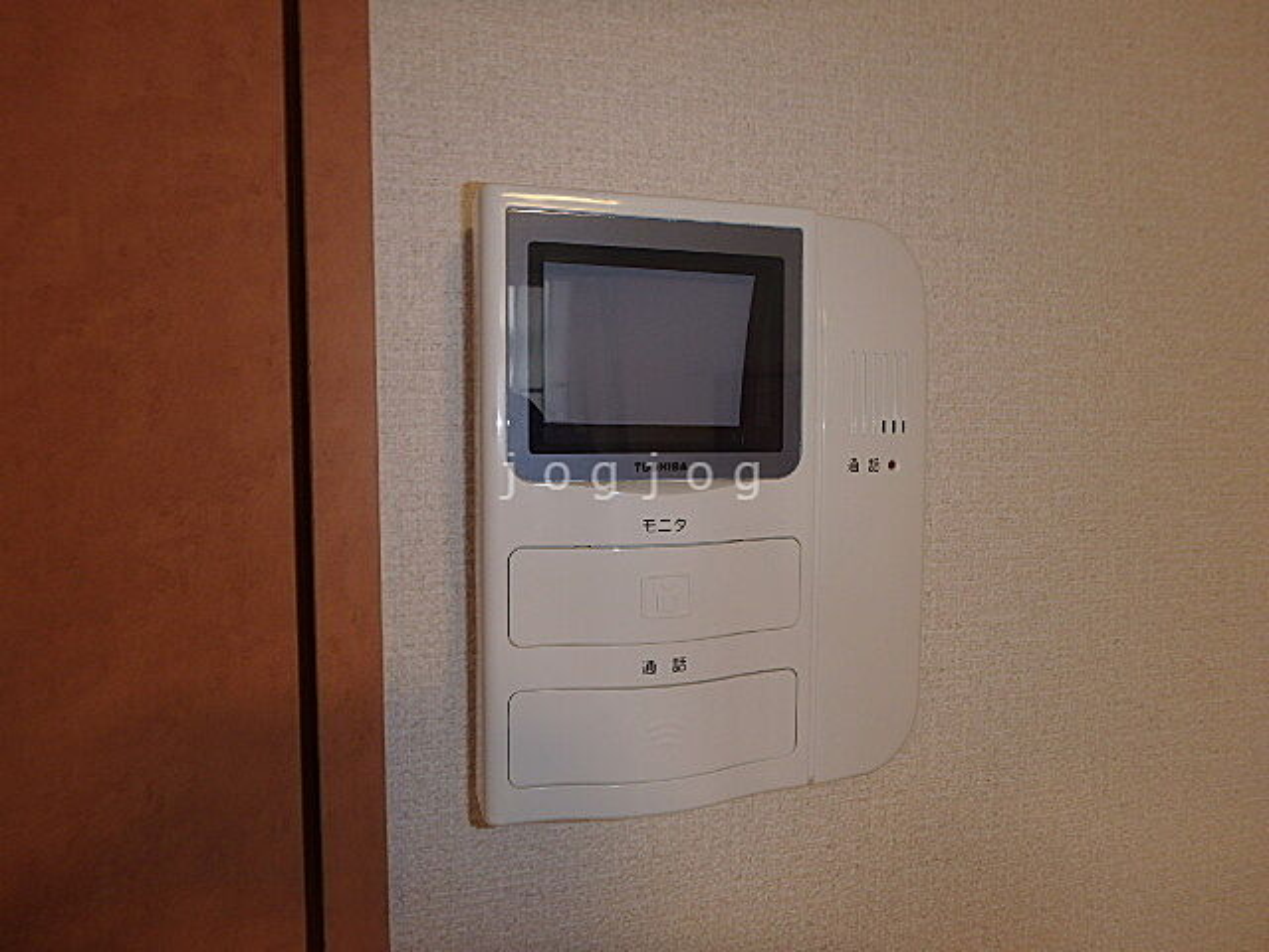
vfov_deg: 63.4
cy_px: 476
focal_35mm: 21
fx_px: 770
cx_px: 634
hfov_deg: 79.0
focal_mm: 3.7
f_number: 3.5
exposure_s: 1/30
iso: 125
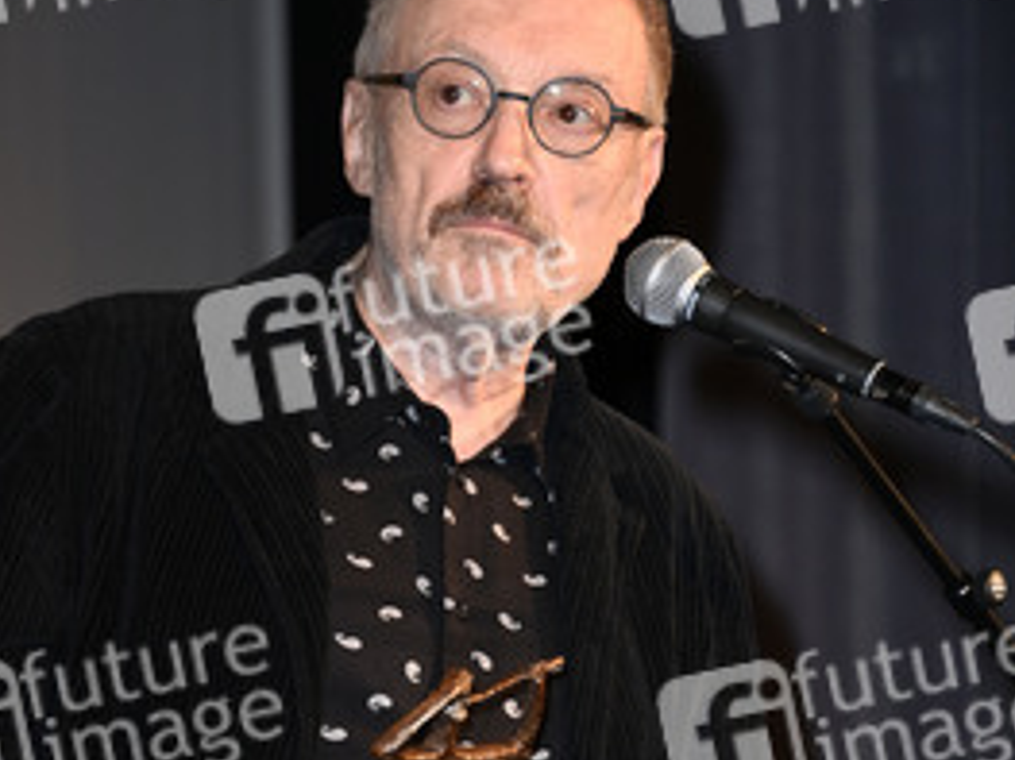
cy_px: 525
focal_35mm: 219
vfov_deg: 6.8
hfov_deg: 9.0
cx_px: 506
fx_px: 6419
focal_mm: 150
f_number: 5.6
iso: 2000
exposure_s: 1/125
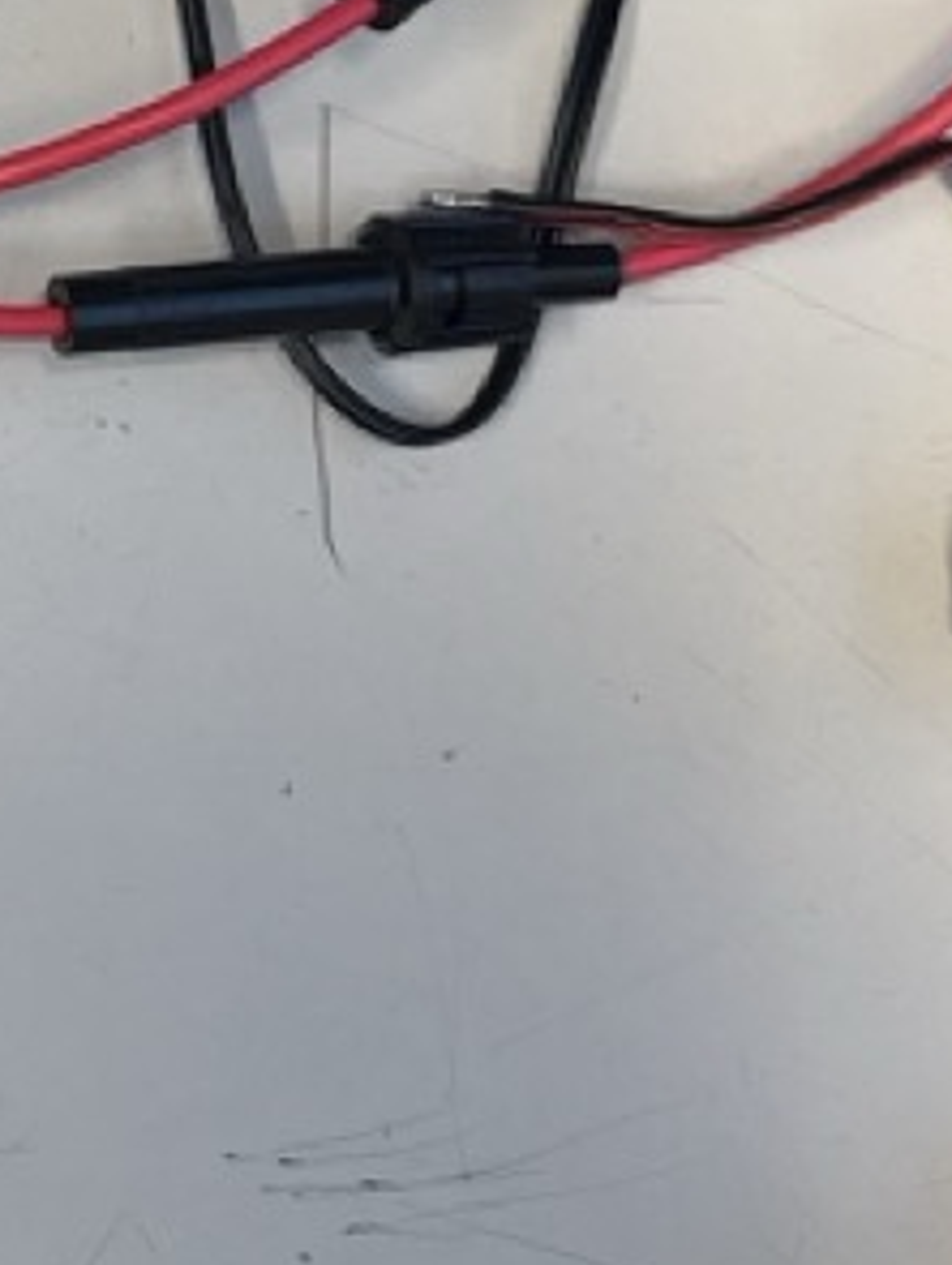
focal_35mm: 104
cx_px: -716
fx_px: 3805
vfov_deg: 18.5
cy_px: 86
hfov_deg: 13.0
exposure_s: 1/120
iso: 200
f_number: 1.78
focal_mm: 6.76
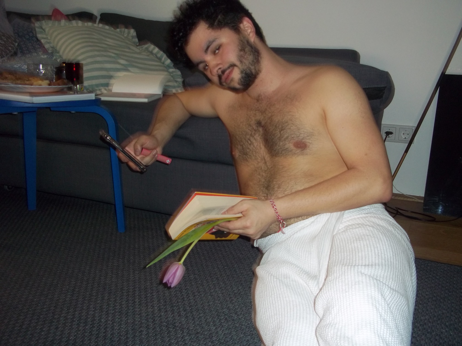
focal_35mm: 36
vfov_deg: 39.7
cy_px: 173
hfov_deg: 51.4
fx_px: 480
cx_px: 231
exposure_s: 1/30
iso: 160
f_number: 3.1
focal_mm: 6.5
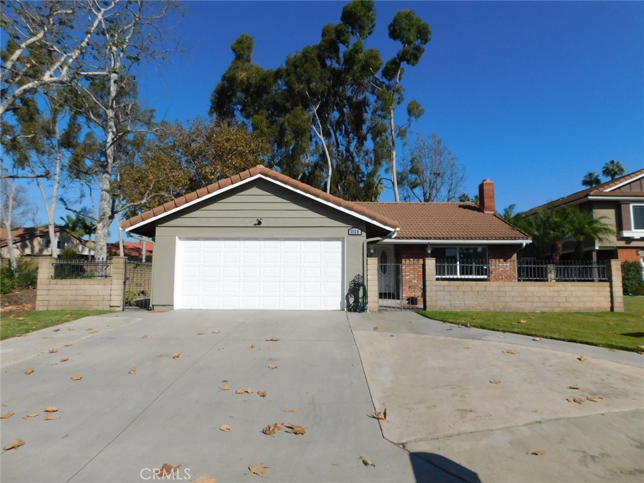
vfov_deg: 58.9
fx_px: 428
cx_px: 322
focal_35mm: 23
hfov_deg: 73.9
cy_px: 242
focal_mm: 4
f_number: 6
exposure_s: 1/800
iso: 125
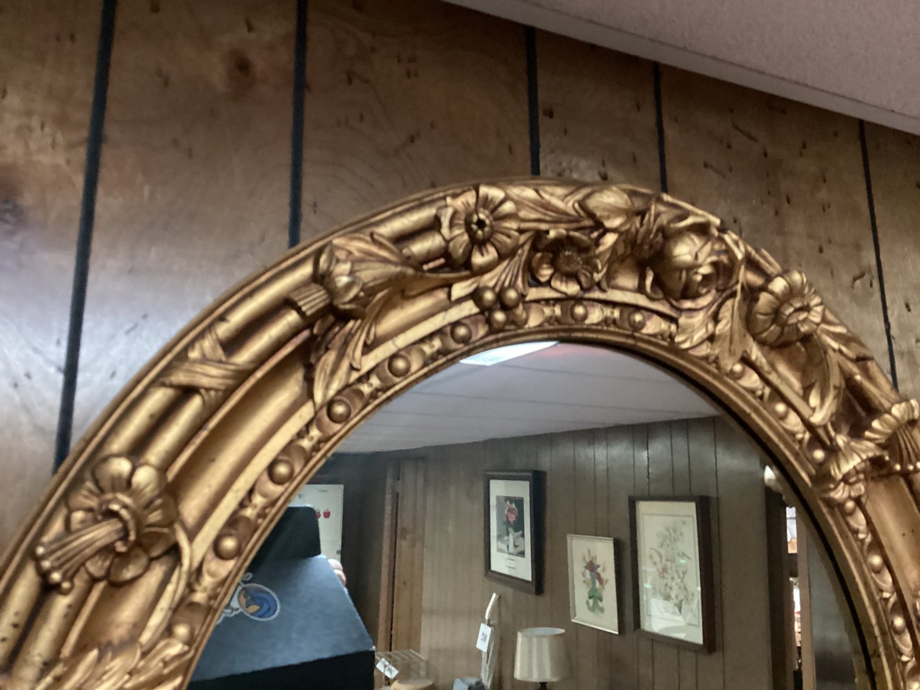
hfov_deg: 58.3
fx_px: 824
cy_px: 345
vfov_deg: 45.4
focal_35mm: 31
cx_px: 460
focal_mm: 3.3
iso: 640
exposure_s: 1/24
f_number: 2.4
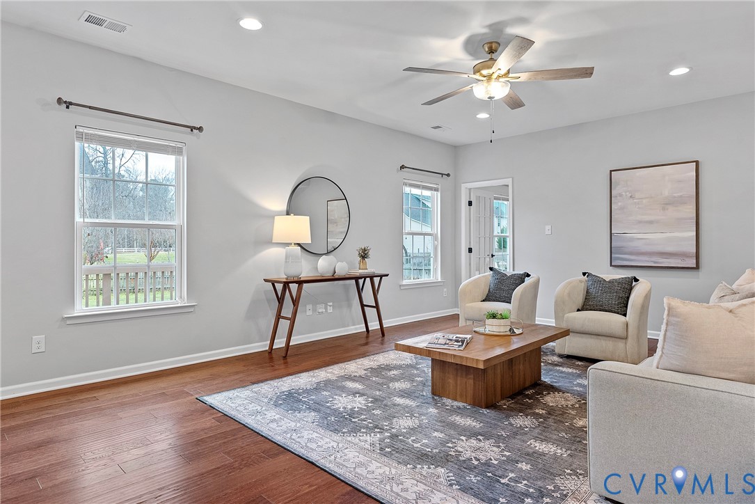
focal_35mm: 21
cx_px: 378
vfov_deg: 59.5
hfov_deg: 81.2
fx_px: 441
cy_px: 252
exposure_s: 1/2.5
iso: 800
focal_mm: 21
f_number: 8
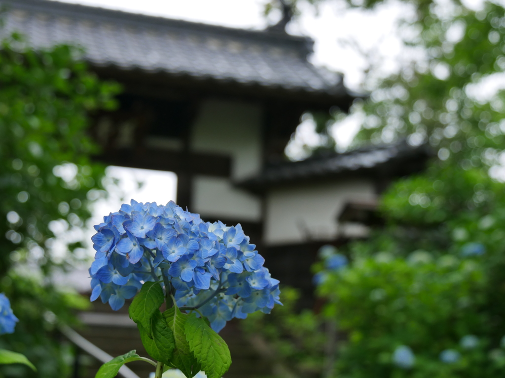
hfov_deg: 28.6
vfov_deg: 21.6
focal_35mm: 68
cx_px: 252
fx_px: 992
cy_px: 189
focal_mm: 34
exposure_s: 1/80
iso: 320
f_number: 4.5
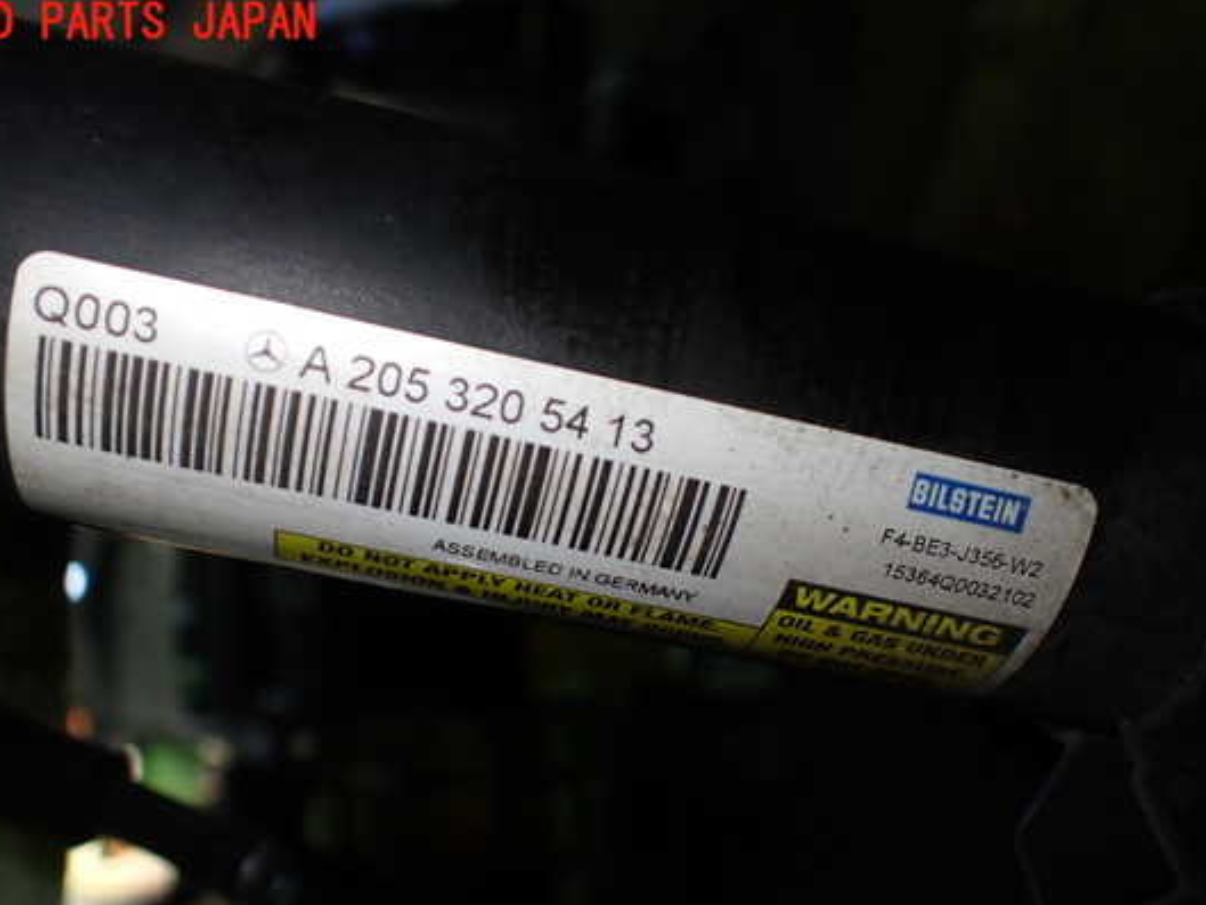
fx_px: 1185
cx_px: 586
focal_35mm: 34
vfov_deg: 41.7
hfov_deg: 53.9
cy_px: 508
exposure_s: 1/125
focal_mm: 5.4
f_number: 2.3
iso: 200
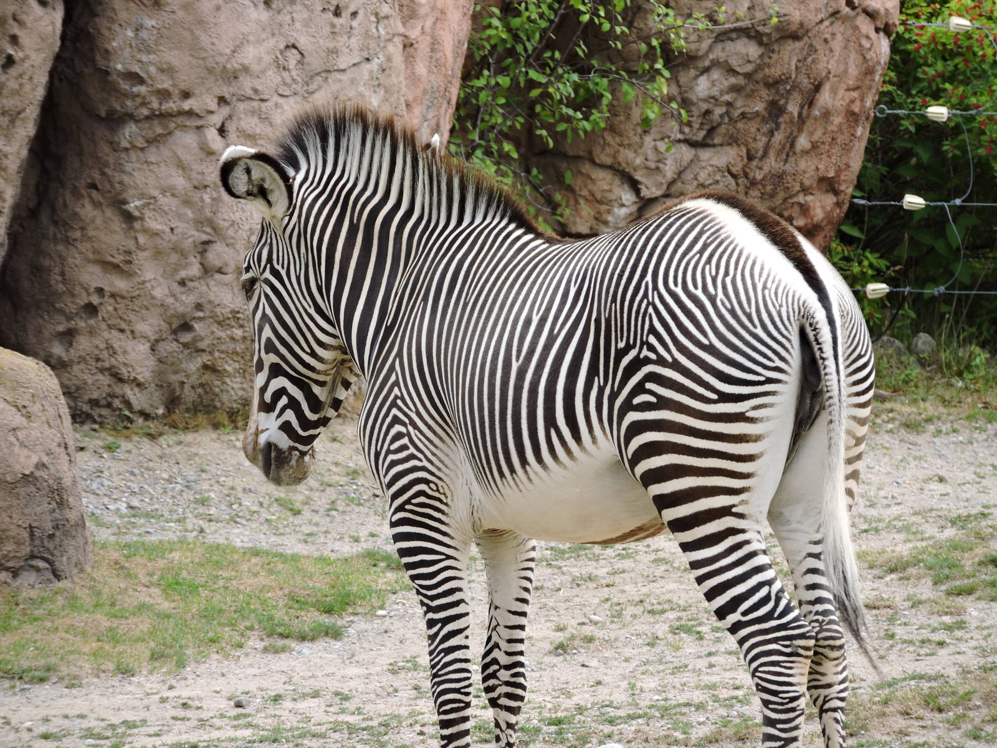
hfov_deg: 4.0
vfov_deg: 3.0
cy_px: 374
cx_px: 498
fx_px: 14401
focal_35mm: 500
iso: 100
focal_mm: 89.2
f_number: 4.9
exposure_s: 1/250
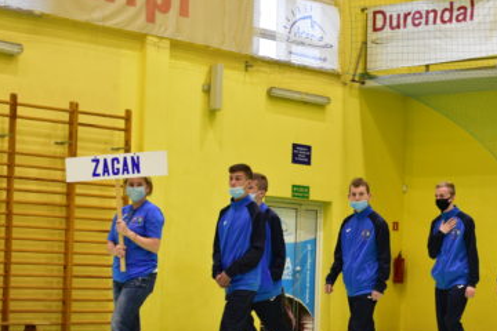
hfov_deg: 19.3
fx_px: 1449
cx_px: 382
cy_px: 221
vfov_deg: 13.0
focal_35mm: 105
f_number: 4.8
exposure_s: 1/80
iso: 2000
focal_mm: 40
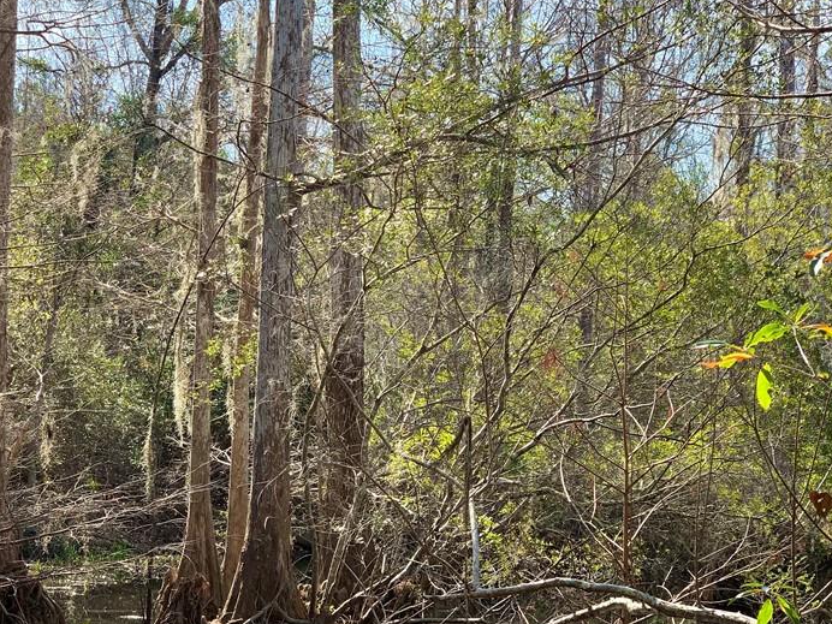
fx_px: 1851
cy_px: 349
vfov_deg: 19.1
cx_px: 344
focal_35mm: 77
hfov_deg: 25.3
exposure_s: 1/188
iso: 16
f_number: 2.4
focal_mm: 6
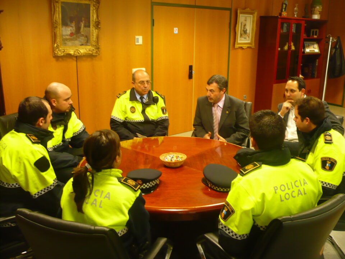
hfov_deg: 52.6
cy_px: 130
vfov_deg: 40.7
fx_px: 349
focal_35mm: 35
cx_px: 172
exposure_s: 1/10
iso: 200
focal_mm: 5.8
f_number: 2.8
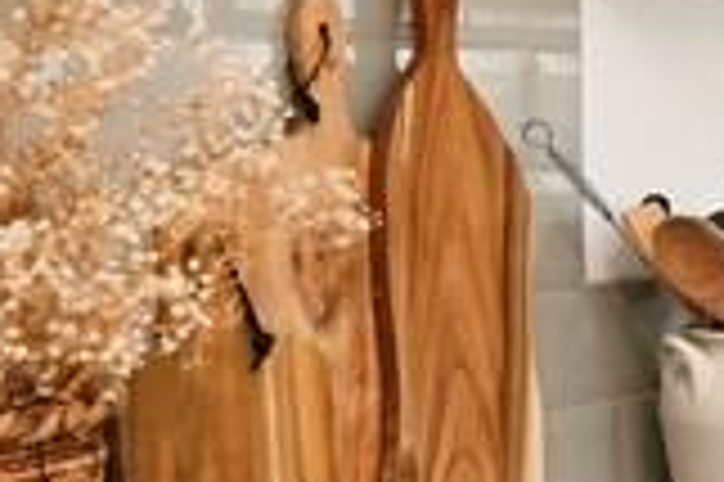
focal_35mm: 89
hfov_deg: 19.6
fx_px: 1788
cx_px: 1111
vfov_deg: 15.2
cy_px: 70
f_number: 4
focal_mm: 14
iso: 640
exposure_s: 1/60
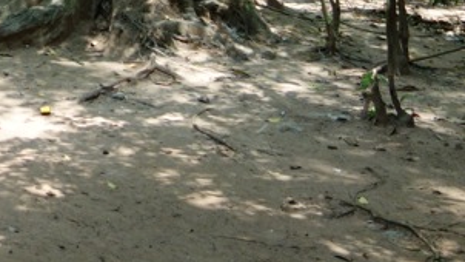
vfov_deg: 11.5
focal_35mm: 97
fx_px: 1196
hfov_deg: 18.5
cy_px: -232
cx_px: -302
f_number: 1.8
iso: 250
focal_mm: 10.4
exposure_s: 1/1250
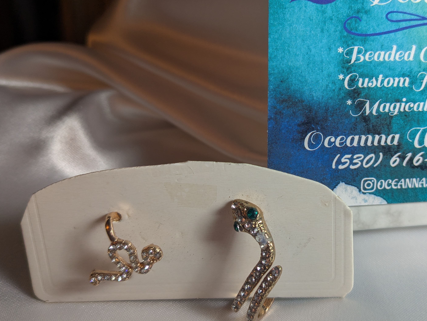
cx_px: 298
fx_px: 481
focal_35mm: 39
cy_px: 141
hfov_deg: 46.8
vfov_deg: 36.8
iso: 47
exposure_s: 1/120
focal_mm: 4.38
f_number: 1.73
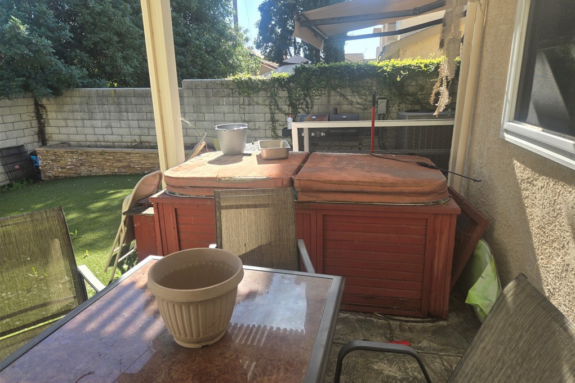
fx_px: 383
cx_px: 288
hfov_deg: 73.8
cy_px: 199
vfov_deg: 53.1
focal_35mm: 24
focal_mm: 5.4
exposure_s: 1/426
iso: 25
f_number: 1.8
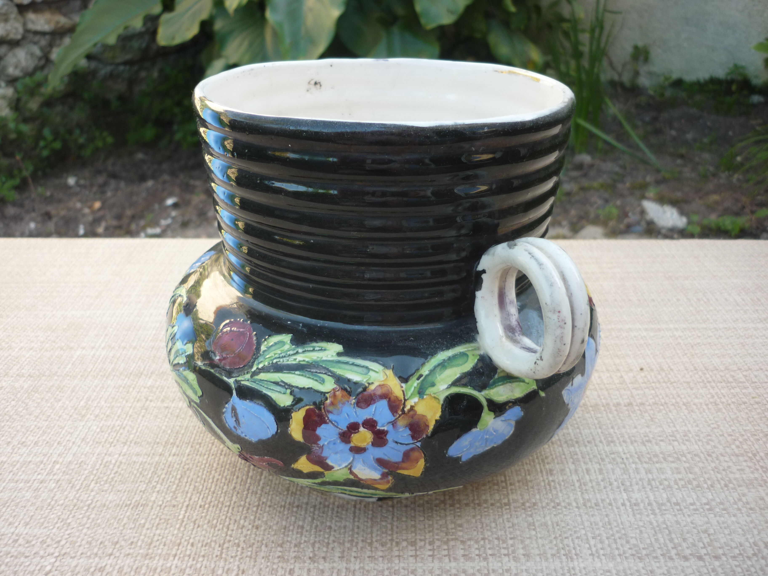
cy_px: 288
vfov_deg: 42.9
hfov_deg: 55.4
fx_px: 732
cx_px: 384
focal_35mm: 33
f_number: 2.8
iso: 80
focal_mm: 5.5
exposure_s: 1/100
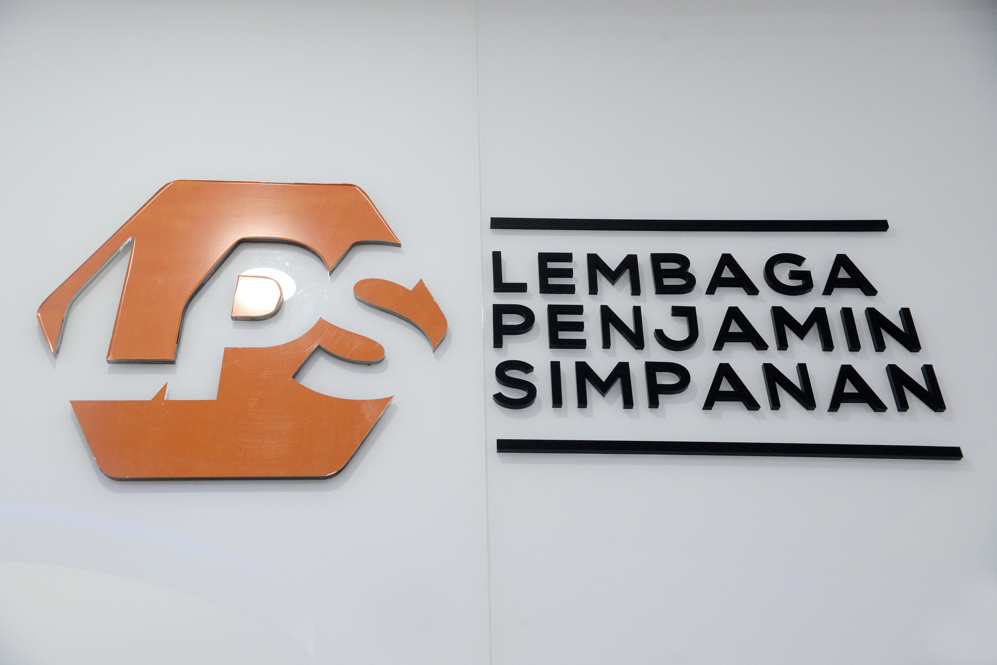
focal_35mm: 38
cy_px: 332
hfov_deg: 50.7
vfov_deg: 35.1
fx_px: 1053
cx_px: 498
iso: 2000
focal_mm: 38
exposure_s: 1/100
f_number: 7.1
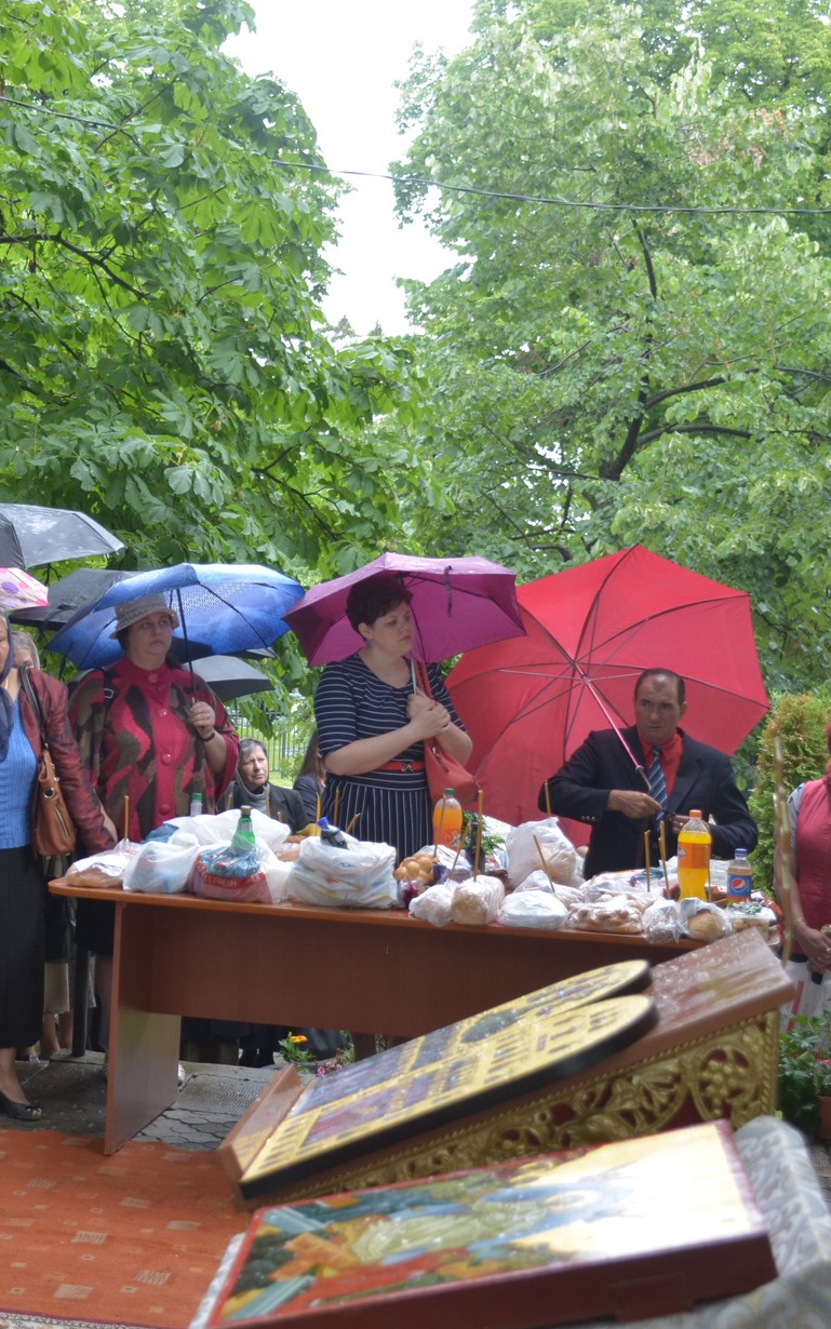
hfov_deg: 22.1
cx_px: 58
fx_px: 2065
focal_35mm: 57
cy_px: 669
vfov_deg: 35.7
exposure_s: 1/250
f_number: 3.8
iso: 400
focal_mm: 24
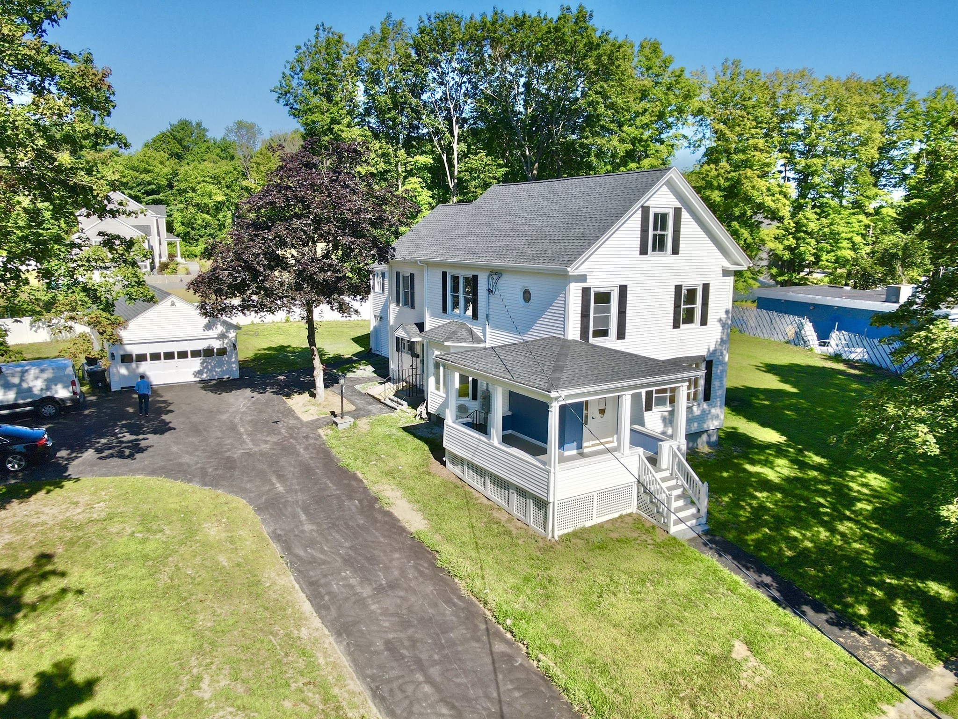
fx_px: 664
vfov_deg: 56.8
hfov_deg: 71.6
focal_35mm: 24
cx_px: 479
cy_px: 360
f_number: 2.8
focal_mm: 4.5
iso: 100
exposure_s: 1/640
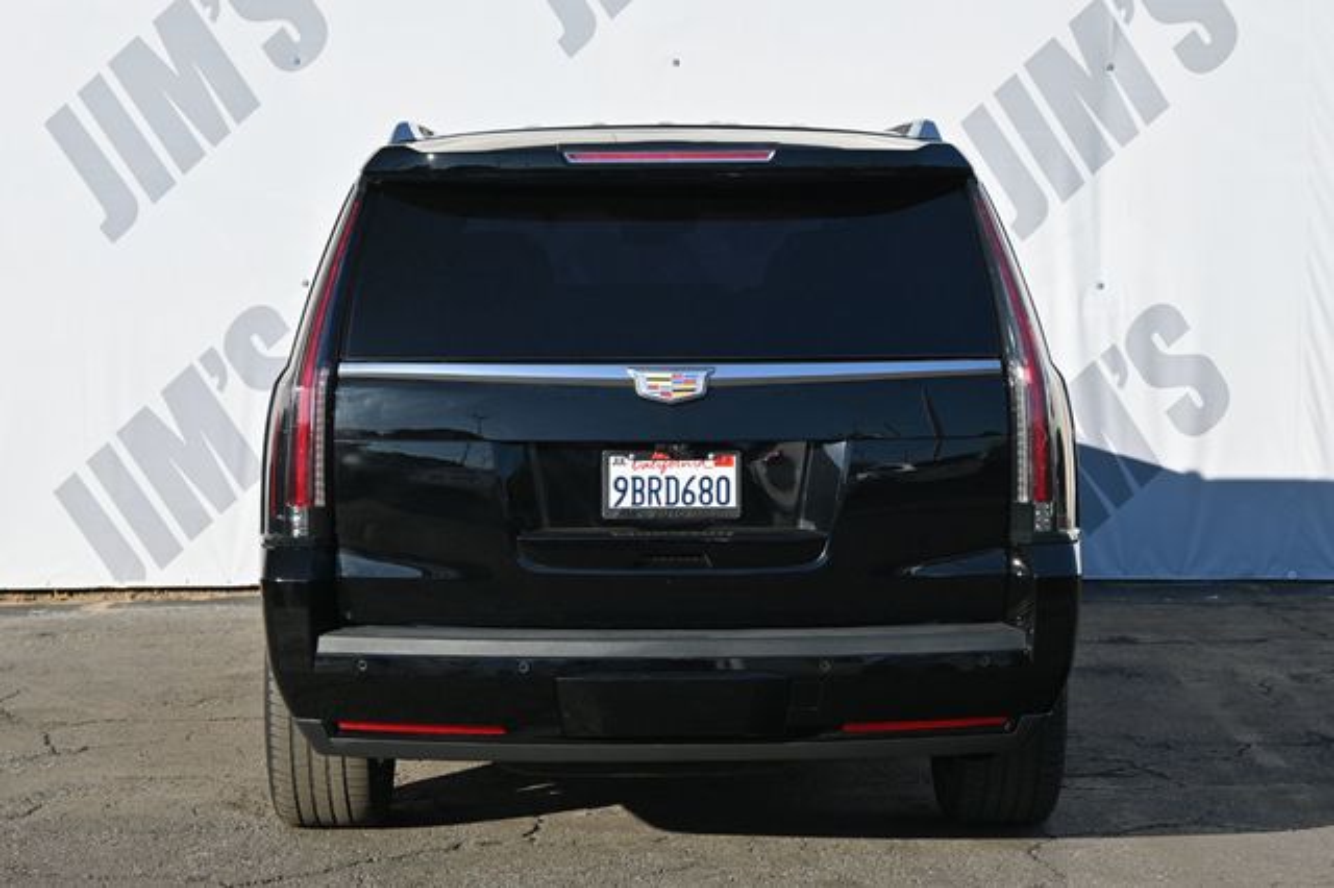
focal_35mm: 68
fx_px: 2500
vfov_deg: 20.1
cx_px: 667
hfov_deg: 29.9
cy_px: 444
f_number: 6
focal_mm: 45
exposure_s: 1/250
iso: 140
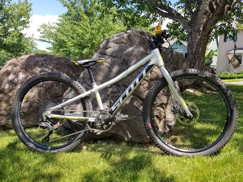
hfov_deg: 67.3
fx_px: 183
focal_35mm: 26
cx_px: 122
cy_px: 91
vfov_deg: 53.1
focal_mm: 4.25
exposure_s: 1/1004
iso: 50
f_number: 1.7
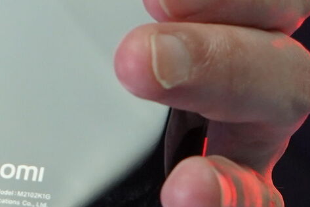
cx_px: 84
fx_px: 1258
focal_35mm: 146
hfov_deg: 14.0
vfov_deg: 9.4
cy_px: 5
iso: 1600
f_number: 8
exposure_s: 1/200
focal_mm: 36
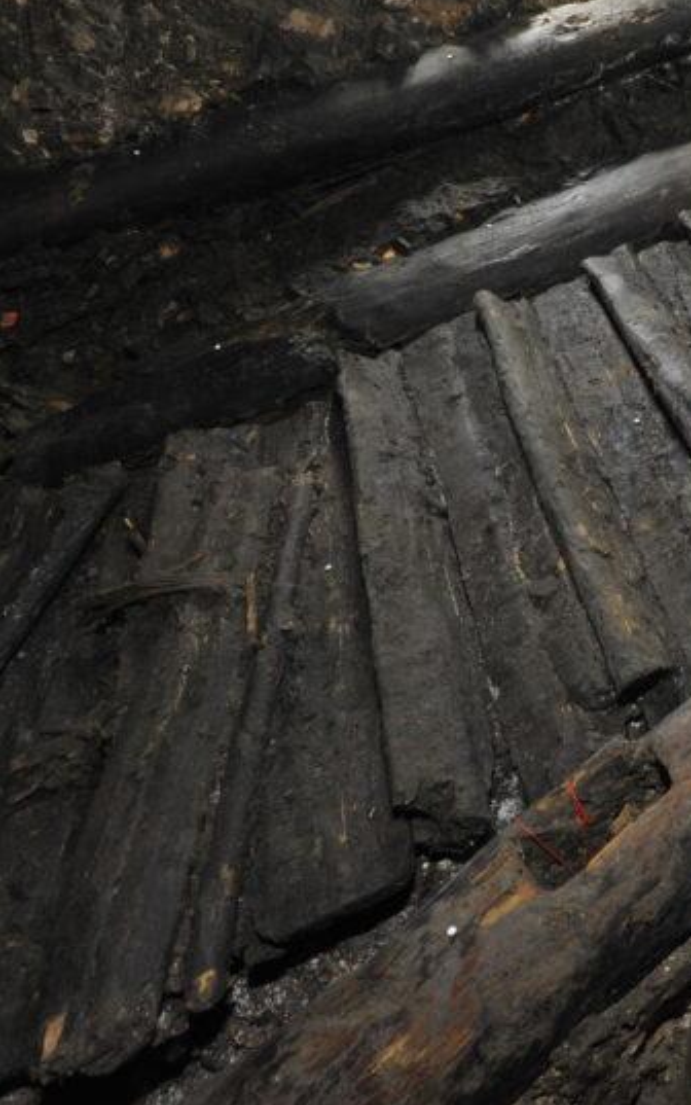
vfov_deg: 57.6
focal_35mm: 33
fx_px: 994
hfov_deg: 31.4
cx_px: 851
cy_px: 429
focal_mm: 17
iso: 1000
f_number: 6.3
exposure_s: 1/30
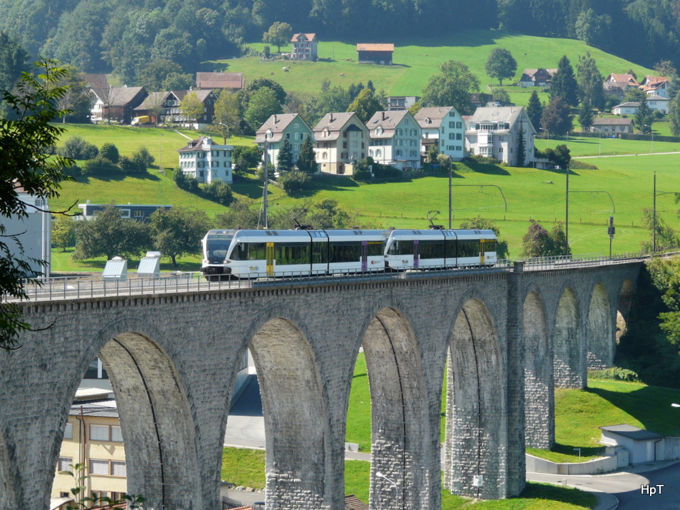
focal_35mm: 126
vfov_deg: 11.8
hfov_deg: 15.6
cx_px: 340
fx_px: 2475
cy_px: 255
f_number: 5
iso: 100
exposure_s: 1/250
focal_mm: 20.6
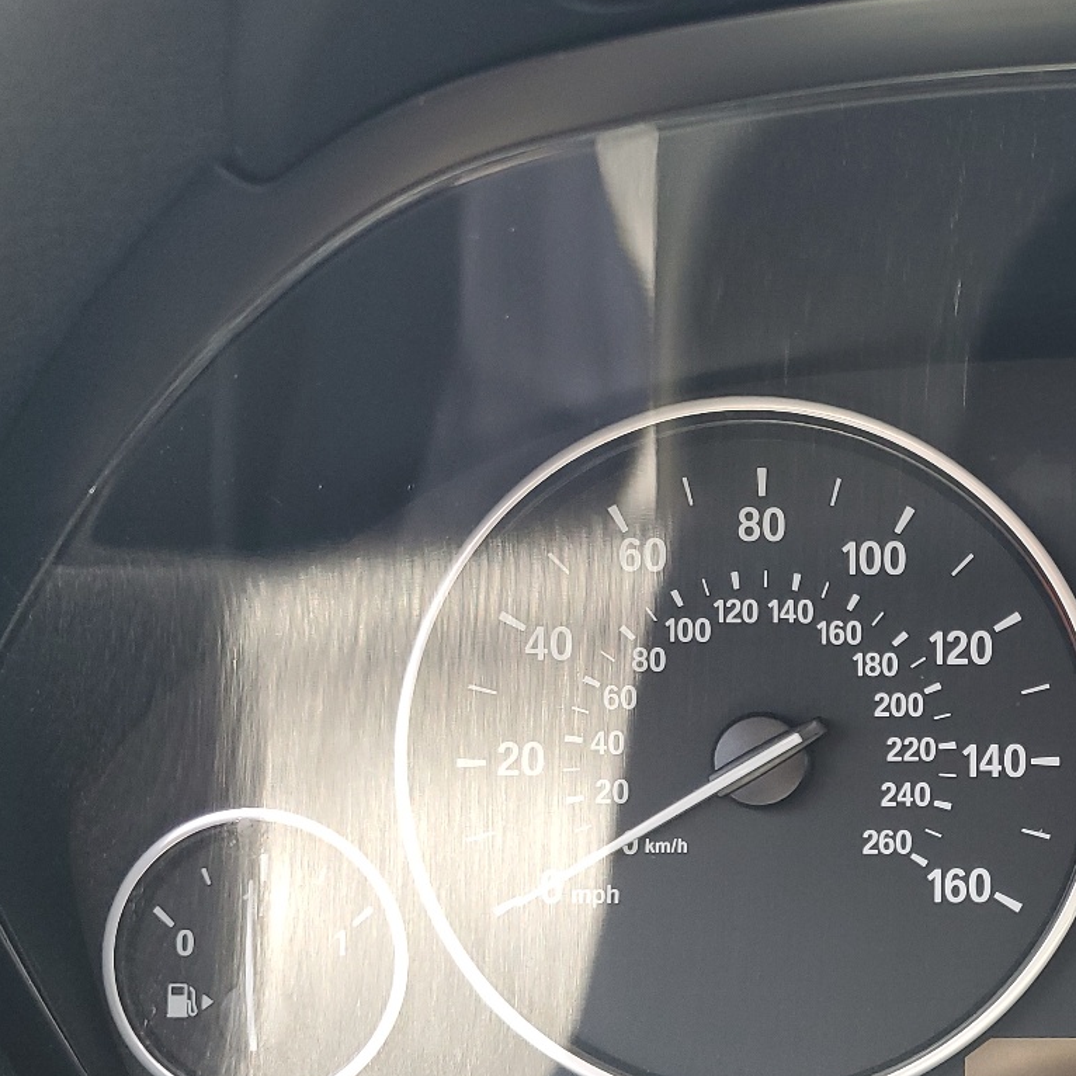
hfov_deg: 32.4
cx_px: 1087
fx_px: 1688
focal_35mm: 48
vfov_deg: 34.8
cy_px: 763
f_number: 1.5
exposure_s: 1/120
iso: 74
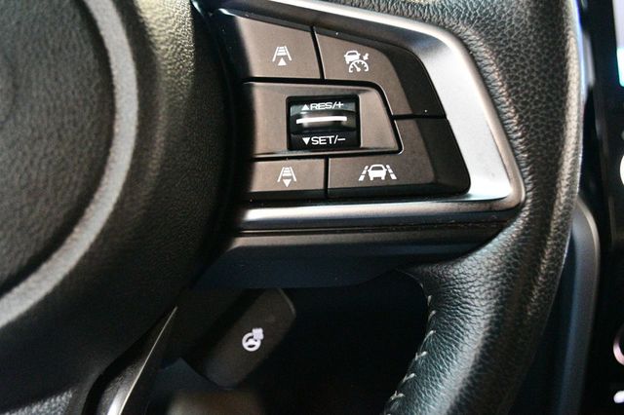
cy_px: 208
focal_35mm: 36
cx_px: 312
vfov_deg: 36.8
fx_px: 624
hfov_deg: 53.2
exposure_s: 1/50
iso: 12800
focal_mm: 24
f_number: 4
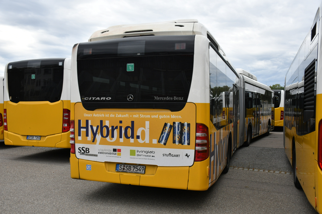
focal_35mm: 34
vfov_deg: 38.9
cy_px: 107
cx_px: 161
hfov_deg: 55.8
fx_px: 304
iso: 400
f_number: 4.5
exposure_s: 1/1250
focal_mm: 23
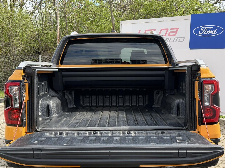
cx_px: 112
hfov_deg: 39.7
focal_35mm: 48
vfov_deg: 30.3
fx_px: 312
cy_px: 84
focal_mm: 6.76
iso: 64
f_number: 1.78
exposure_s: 1/1242
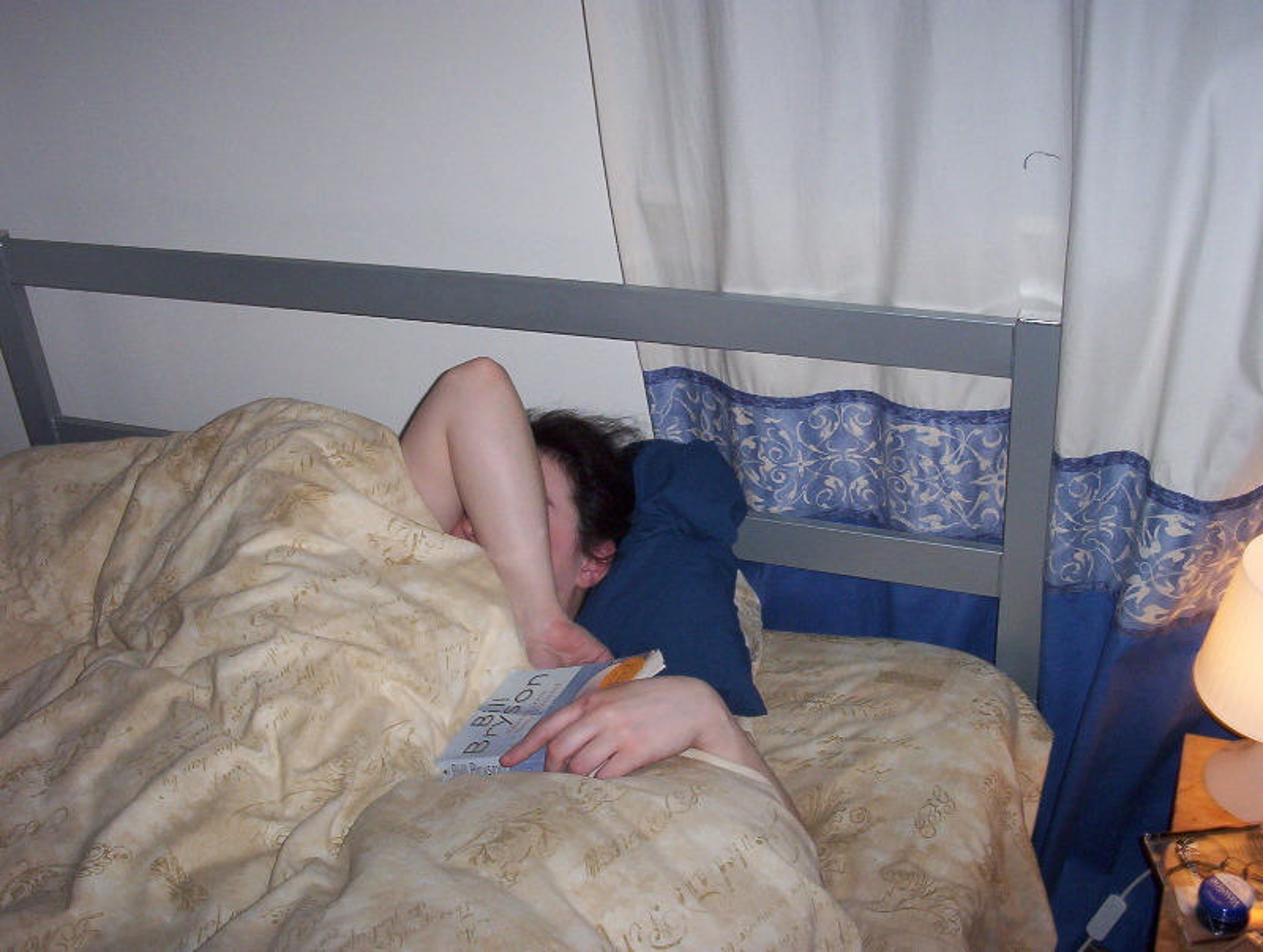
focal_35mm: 39
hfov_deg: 47.8
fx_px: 1426
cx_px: 632
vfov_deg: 36.9
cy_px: 476
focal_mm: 6
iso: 140
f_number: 4.5
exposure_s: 1/30
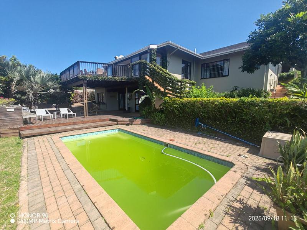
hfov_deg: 94.5
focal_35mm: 16
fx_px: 142
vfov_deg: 78.1
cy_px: 115
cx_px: 154
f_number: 2.2
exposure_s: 1/670
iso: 50
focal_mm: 1.96
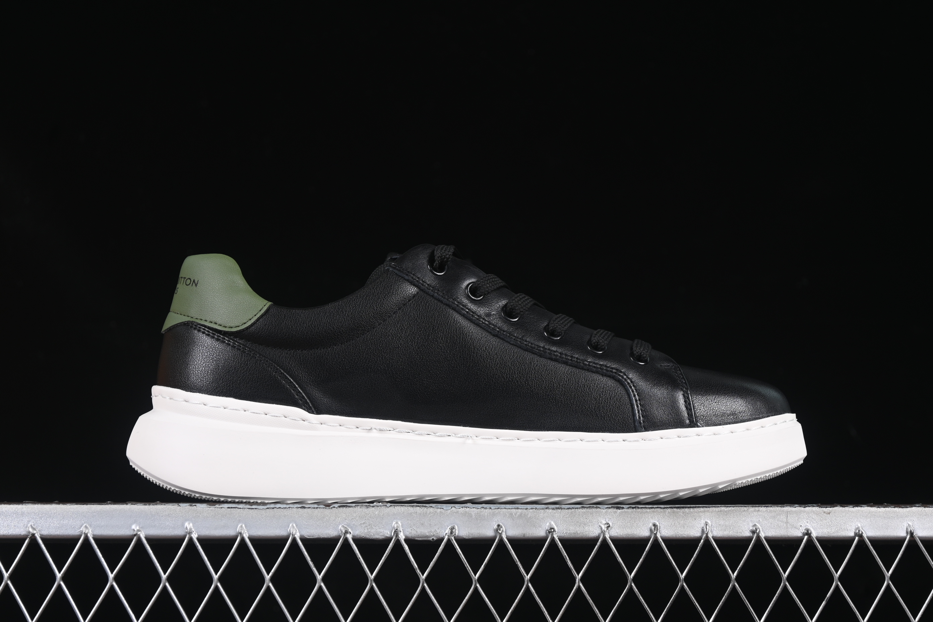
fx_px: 1944
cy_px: 311
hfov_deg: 27.0
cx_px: 466
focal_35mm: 75
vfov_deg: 18.2
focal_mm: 50
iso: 160
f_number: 6.3
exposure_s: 1/60
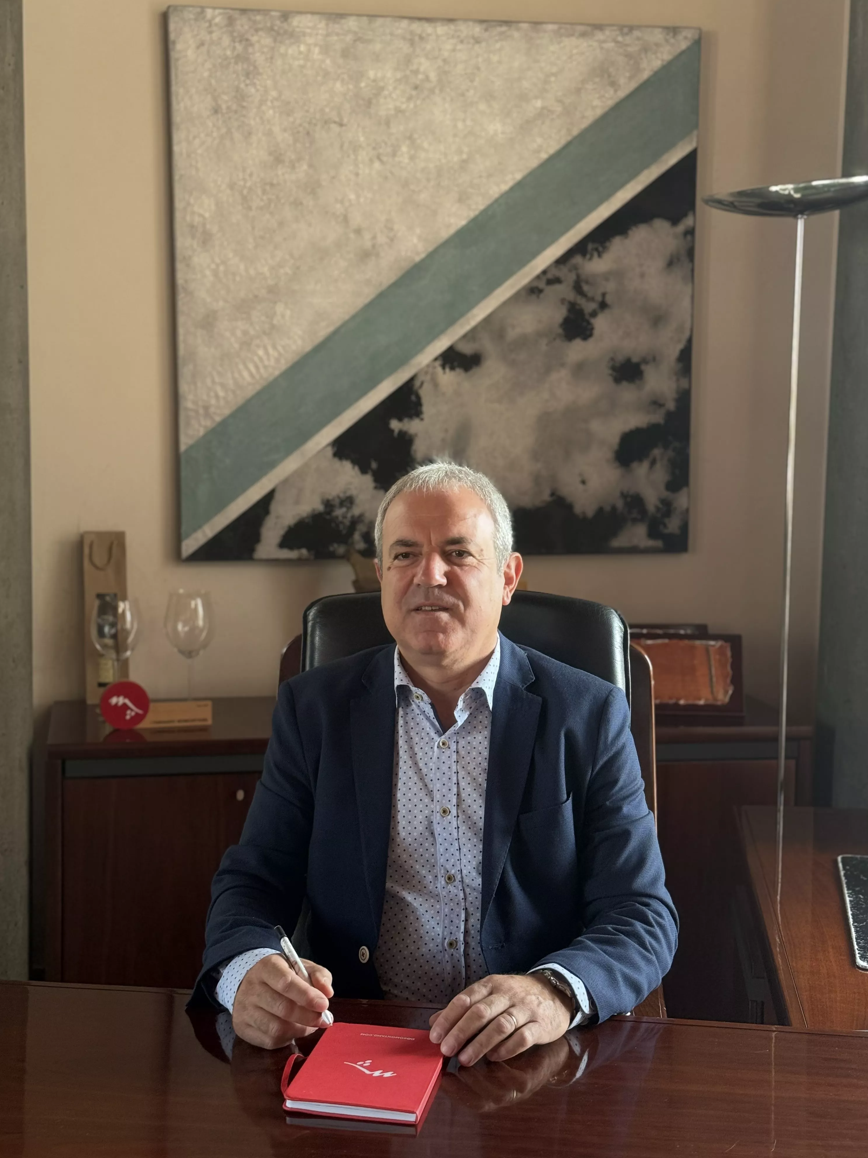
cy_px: 576
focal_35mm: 49
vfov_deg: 38.9
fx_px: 1638
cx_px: 428
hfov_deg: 29.7
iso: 125
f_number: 1.78
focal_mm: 6.76
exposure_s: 1/60
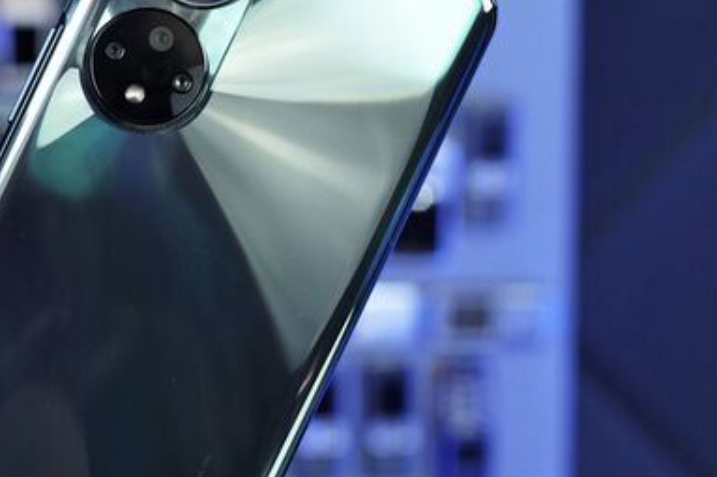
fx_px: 1533
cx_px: 228
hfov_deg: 26.2
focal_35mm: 77
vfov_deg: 17.6
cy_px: 102
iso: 2500
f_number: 6.3
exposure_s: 1/160
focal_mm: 48
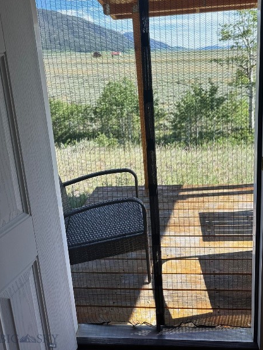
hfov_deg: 46.5
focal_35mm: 30
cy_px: 133
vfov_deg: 59.2
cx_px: 160
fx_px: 304
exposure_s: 1/1107
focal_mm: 6.86
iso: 80
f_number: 1.78
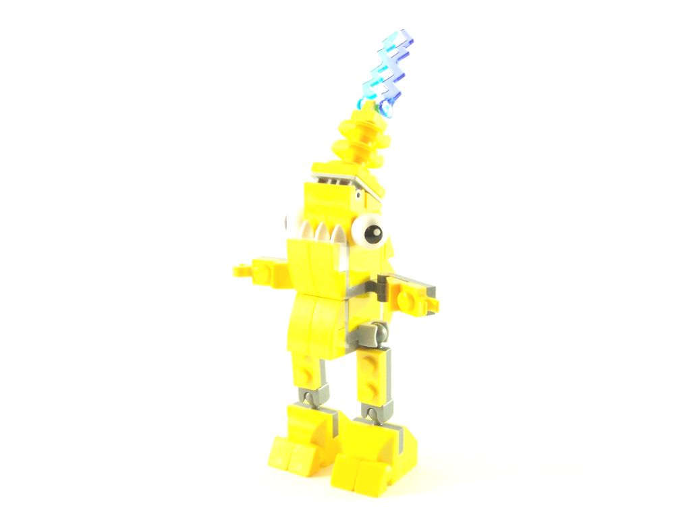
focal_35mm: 48
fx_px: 958
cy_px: 259
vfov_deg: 30.3
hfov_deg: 39.7
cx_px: 346
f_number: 4
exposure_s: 1/60
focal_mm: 8
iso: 400
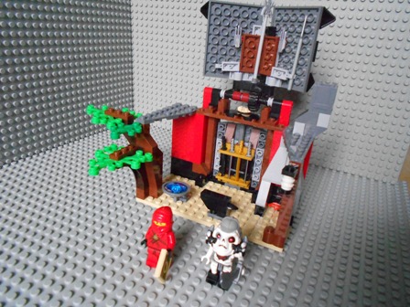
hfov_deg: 67.3
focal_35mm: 26
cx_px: 205
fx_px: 308
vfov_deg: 53.1
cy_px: 154
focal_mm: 4.6
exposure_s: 1/40
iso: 800
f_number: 3.2
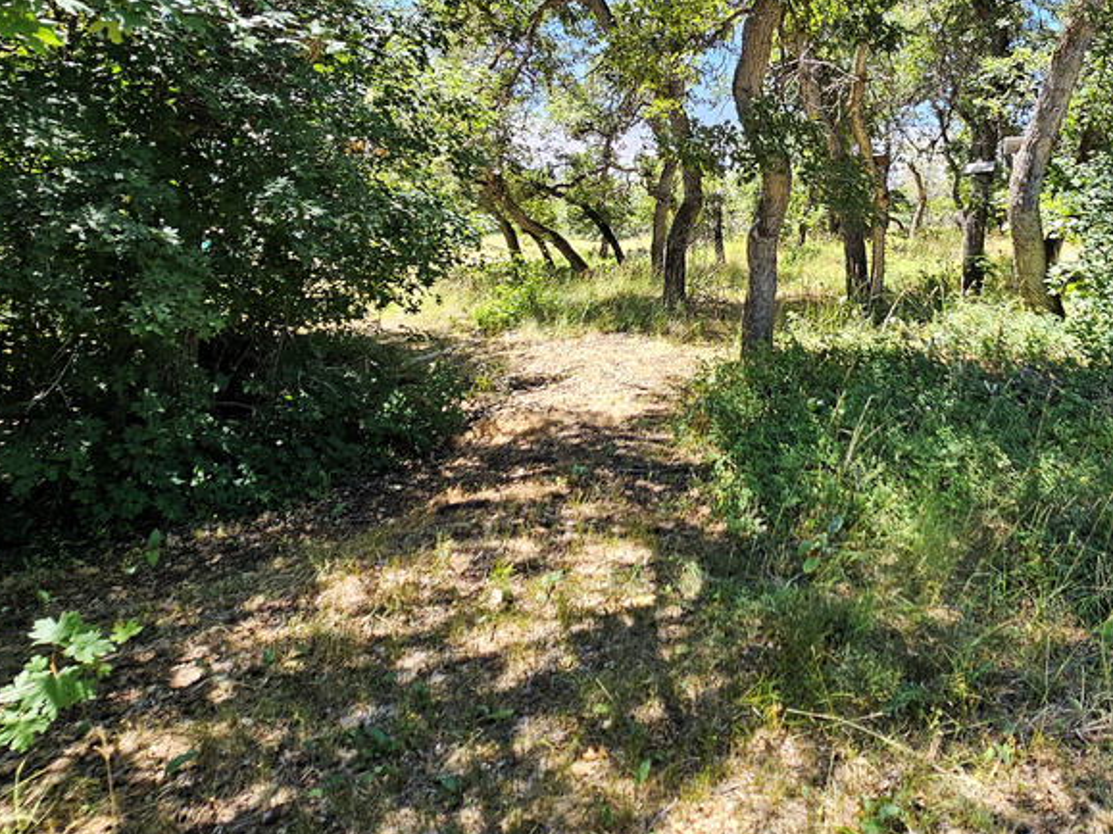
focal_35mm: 23
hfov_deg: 70.1
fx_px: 739
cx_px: 804
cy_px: 242
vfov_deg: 56.8
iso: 50
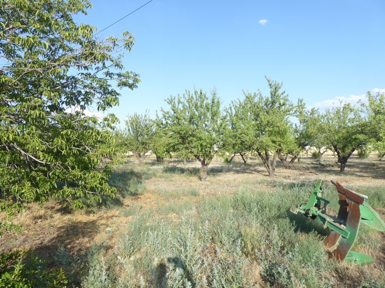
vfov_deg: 54.8
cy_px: 144
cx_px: 192
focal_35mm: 25
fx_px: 278
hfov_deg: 69.4
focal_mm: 4.3
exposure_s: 1/400
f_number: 3.3
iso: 80
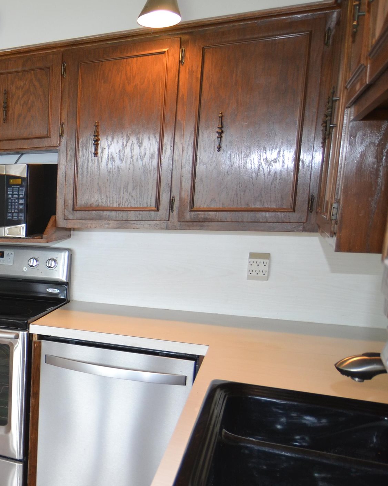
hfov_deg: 31.4
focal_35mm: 37
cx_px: -111
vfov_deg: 48.7
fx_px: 531
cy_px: 299
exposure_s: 1/60
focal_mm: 12
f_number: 4
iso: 400
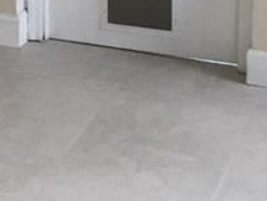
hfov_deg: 12.3
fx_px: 1205
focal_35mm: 156
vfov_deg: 9.0
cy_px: -202
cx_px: -71
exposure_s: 1/30
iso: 40
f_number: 2.4
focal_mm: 3.3
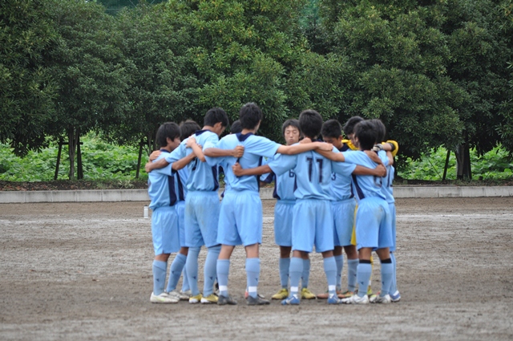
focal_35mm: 285
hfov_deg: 7.2
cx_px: 256
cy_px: 170
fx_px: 4056
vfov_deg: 4.8
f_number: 5.6
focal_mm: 190
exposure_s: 1/800
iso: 800
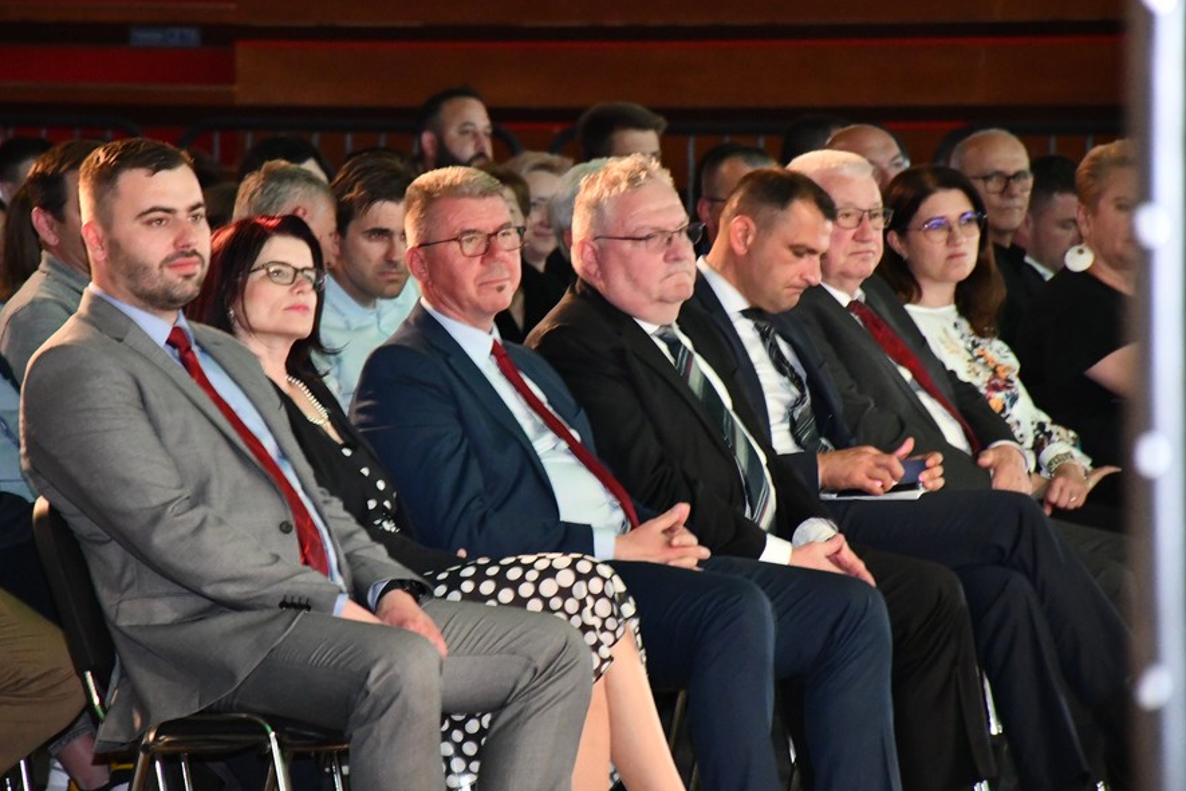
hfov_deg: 8.5
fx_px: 8005
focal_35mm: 243
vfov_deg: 5.7
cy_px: 376
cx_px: 516
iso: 6400
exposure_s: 1/60
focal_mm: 140
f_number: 5.6
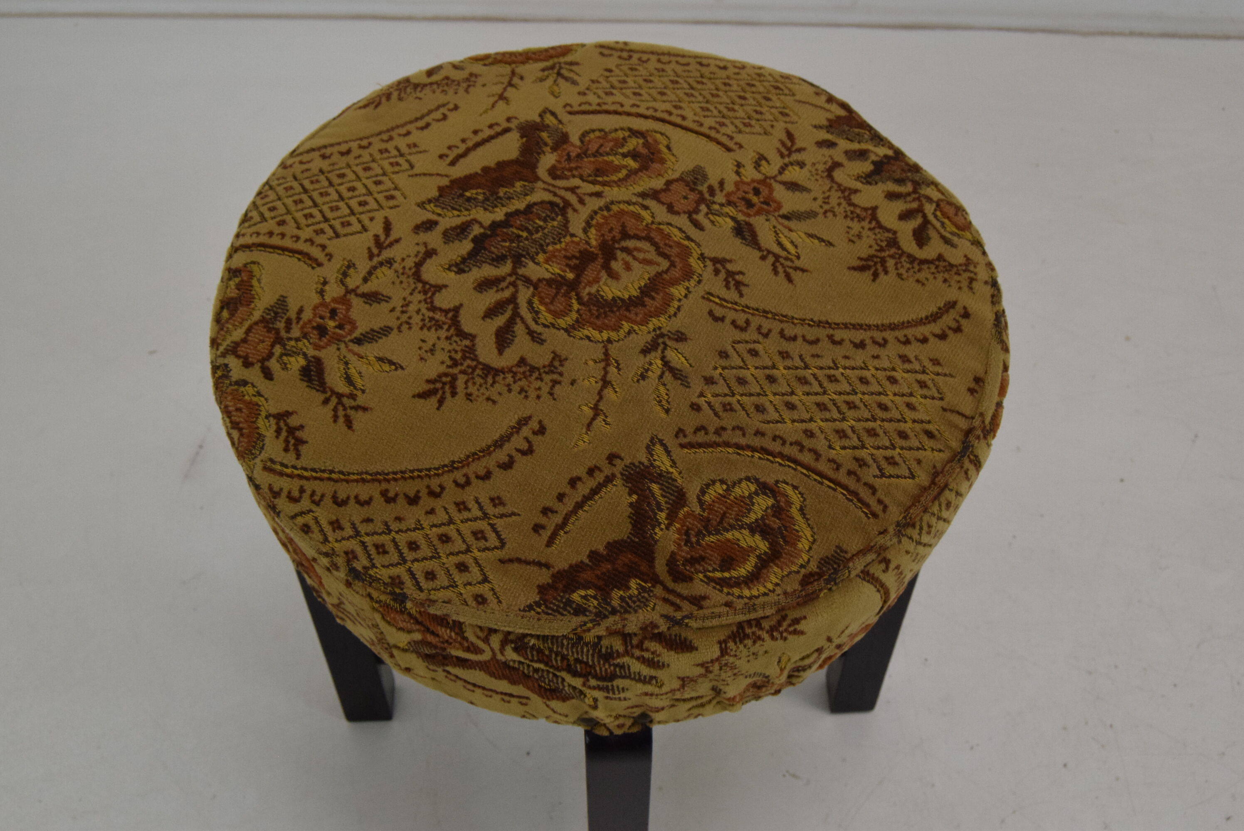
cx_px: 622
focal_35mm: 39
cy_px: 416
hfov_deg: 49.5
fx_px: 1349
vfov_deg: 34.3
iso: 1600
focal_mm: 26
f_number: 9
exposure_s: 1/320
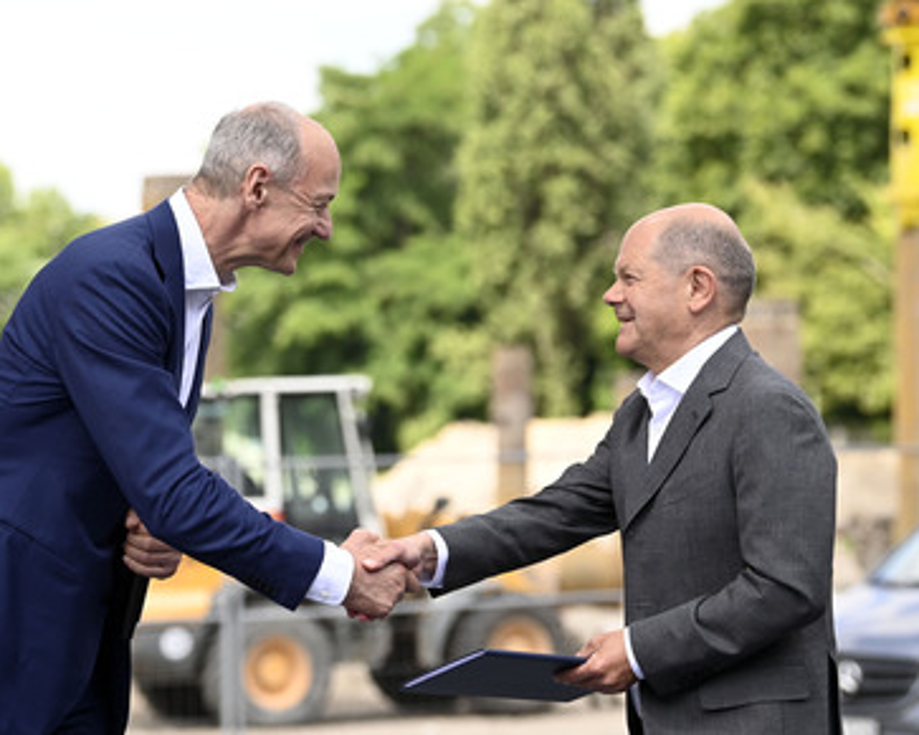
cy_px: 370
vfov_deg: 11.0
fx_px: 3806
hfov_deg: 13.8
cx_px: 363
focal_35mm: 140
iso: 400
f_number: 4.5
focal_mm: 120
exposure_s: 1/1000
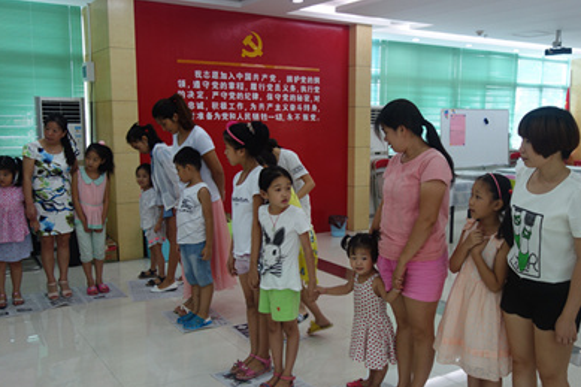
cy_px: 201
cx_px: 320
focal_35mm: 36
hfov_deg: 53.1
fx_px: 581
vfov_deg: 36.8
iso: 125
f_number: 1.8
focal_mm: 10.4
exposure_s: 1/50
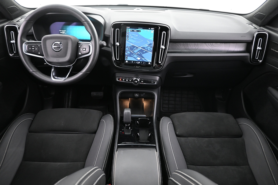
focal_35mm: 24
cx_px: 139
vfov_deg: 53.1
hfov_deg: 73.7
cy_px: 92
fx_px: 185
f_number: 3.5
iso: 1600
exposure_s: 1/8
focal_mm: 16
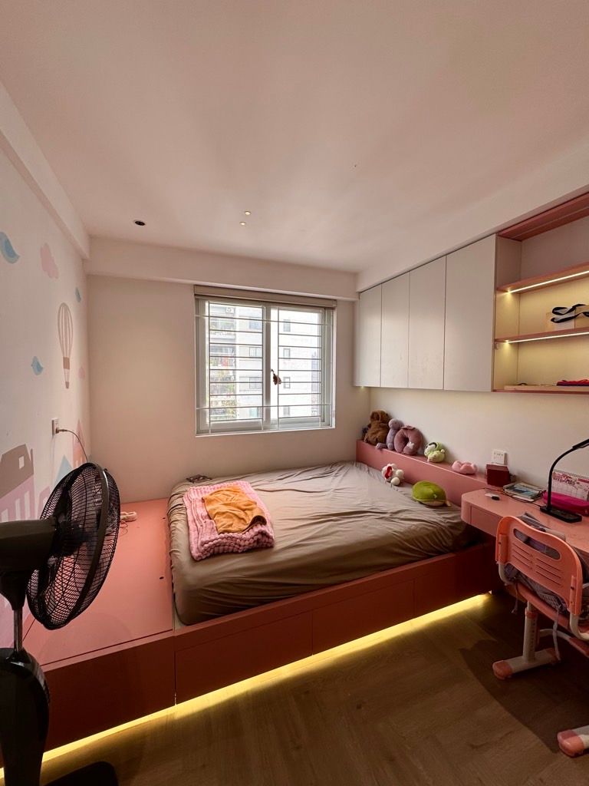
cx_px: 294
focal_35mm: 14
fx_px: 318
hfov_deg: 85.7
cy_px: 393
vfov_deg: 102.1
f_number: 2.2
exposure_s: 1/161
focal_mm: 2.22
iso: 40
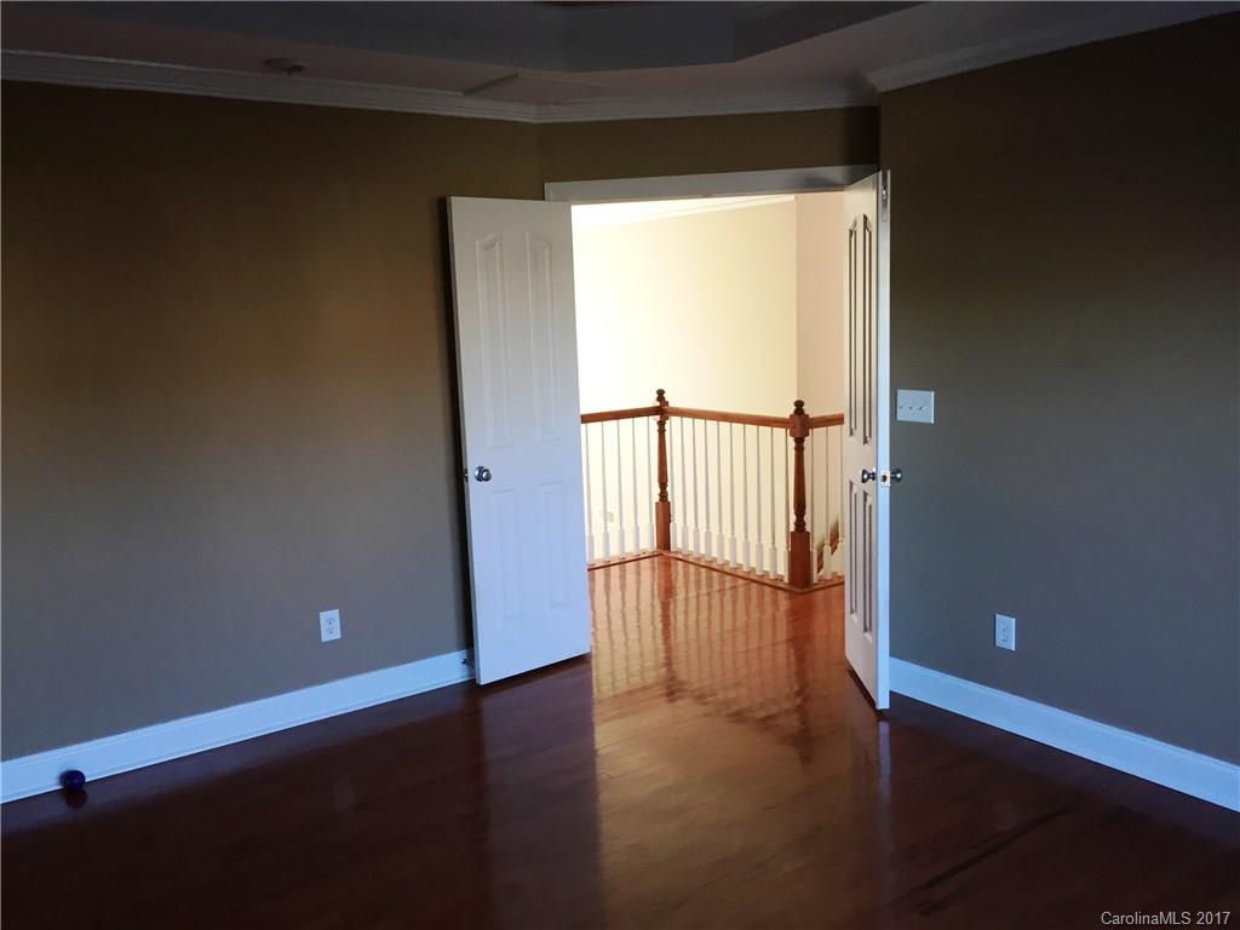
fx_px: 1039
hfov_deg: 61.7
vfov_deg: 48.2
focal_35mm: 29
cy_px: 465
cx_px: 620
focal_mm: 4.15
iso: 40
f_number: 2.2
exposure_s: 1/30
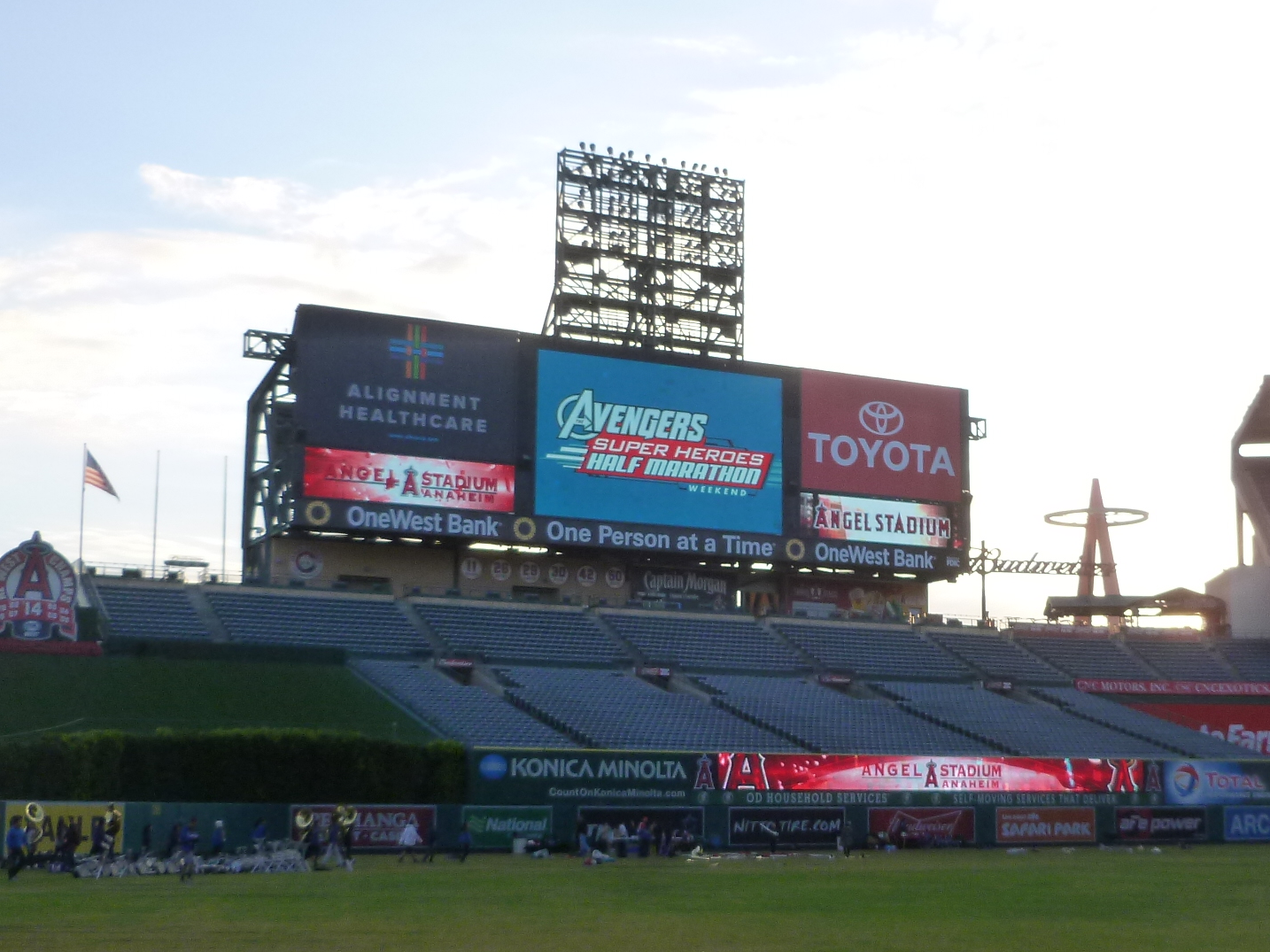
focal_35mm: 50
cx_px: 817
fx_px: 1834
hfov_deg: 37.9
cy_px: 543
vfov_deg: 29.1
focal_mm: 5
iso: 160
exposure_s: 1/320
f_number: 3.3
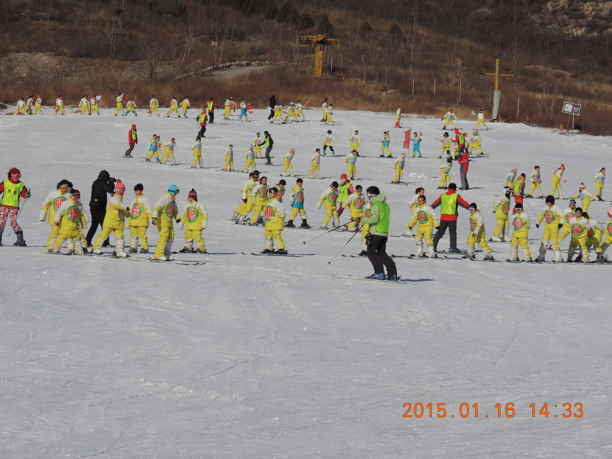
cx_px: 306
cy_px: 230
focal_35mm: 225
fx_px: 3978
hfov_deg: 8.8
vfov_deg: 6.6
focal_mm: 40.1
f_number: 5.2
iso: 100
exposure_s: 1/1600
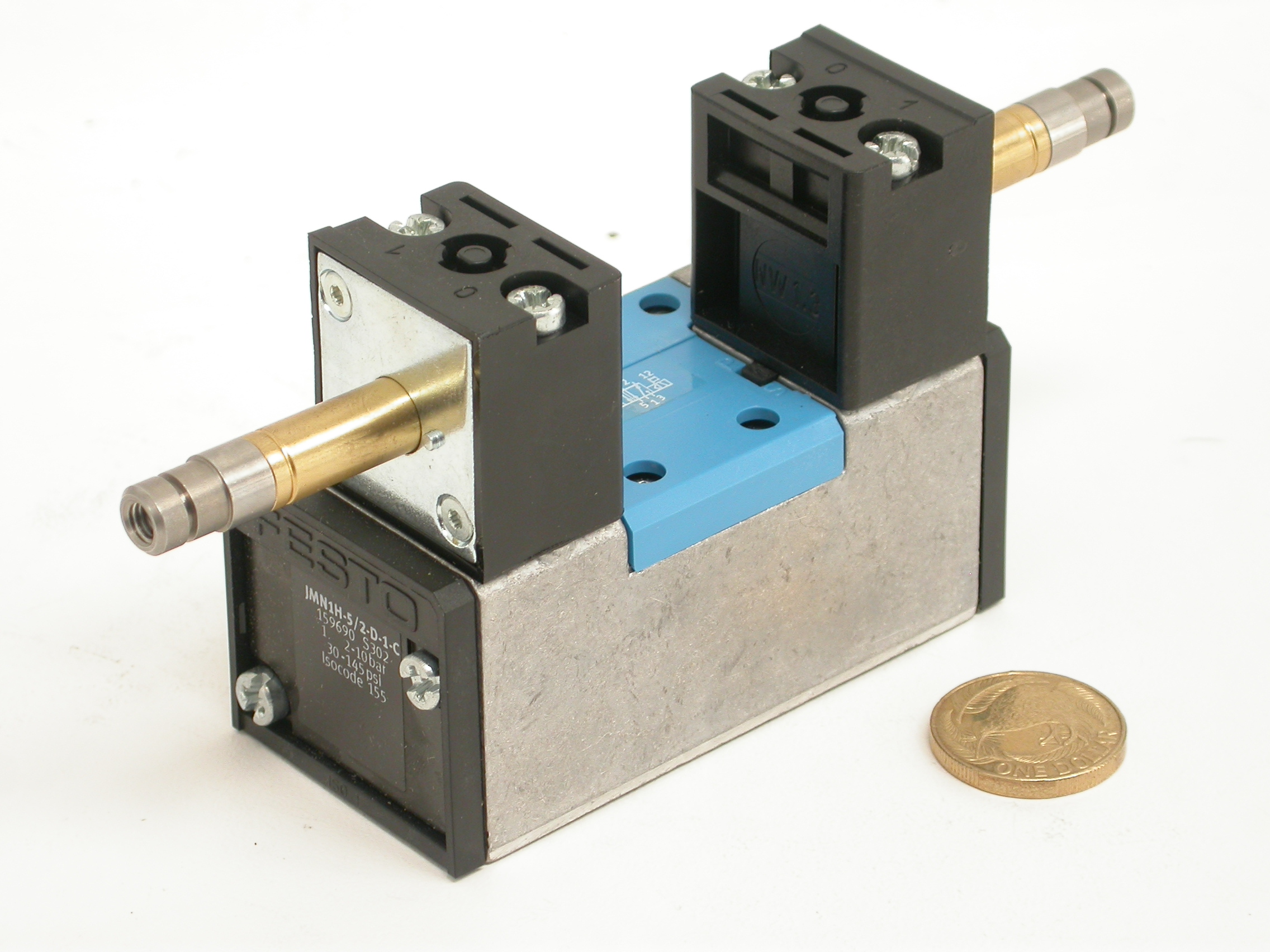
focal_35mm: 150
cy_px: 476
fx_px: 5503
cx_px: 635
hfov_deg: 13.2
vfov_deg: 9.9
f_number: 5
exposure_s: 1/12
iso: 100
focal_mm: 31.1
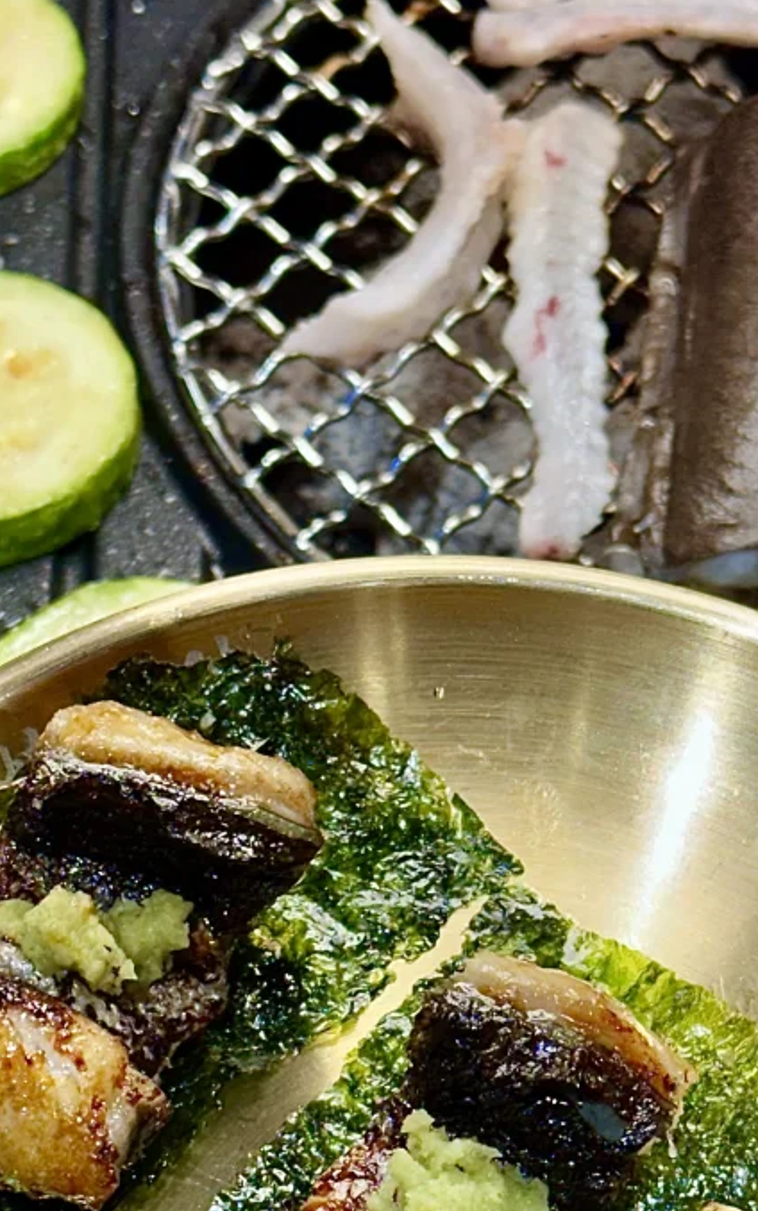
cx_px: 669
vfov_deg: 19.2
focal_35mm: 108
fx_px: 3568
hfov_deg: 12.0
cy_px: 836
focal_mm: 6.86
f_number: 1.78
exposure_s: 1/100
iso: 80
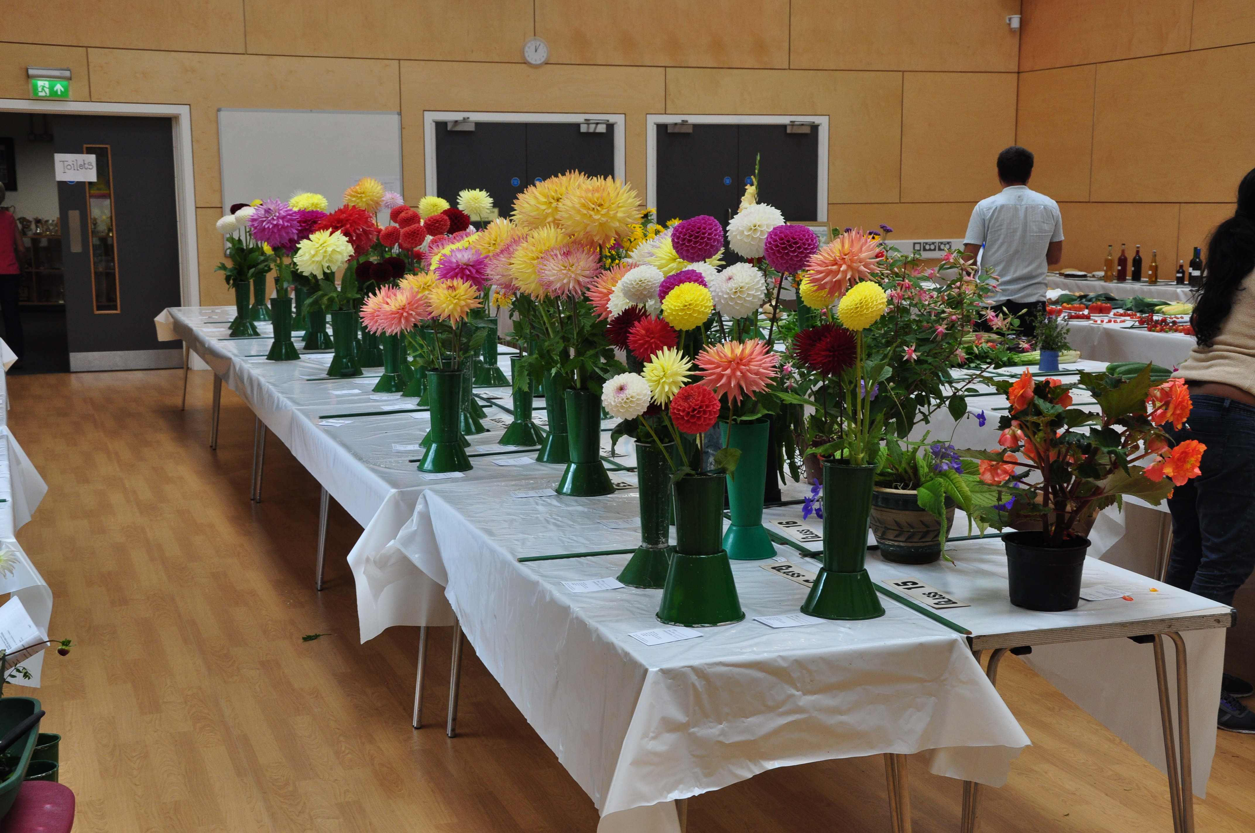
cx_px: 628
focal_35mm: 48
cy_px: 416
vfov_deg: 28.0
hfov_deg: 41.2
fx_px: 1671
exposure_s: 1/60
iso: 400
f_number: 8
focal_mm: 32
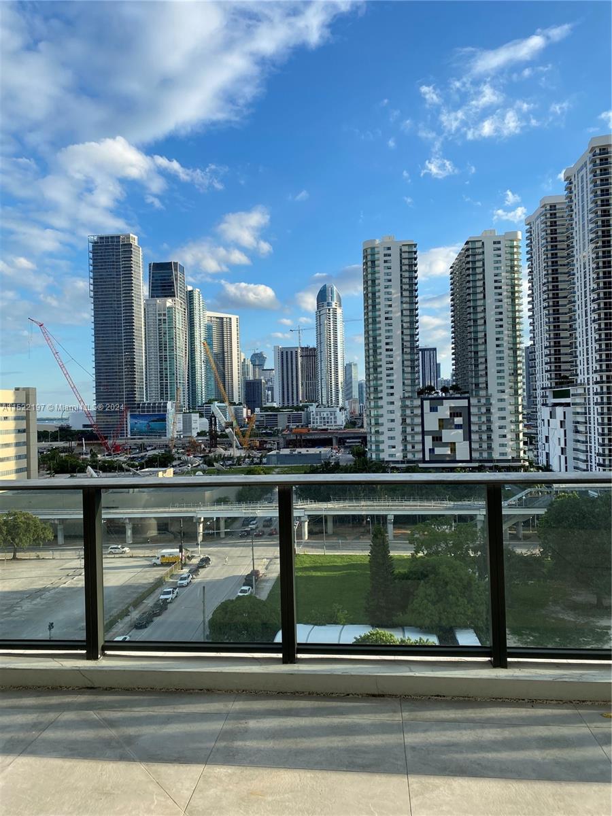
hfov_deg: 53.1
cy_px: 408
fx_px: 613
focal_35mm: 26
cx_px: 306
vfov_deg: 67.3
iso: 32
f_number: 1.8
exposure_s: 1/1543
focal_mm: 4.25
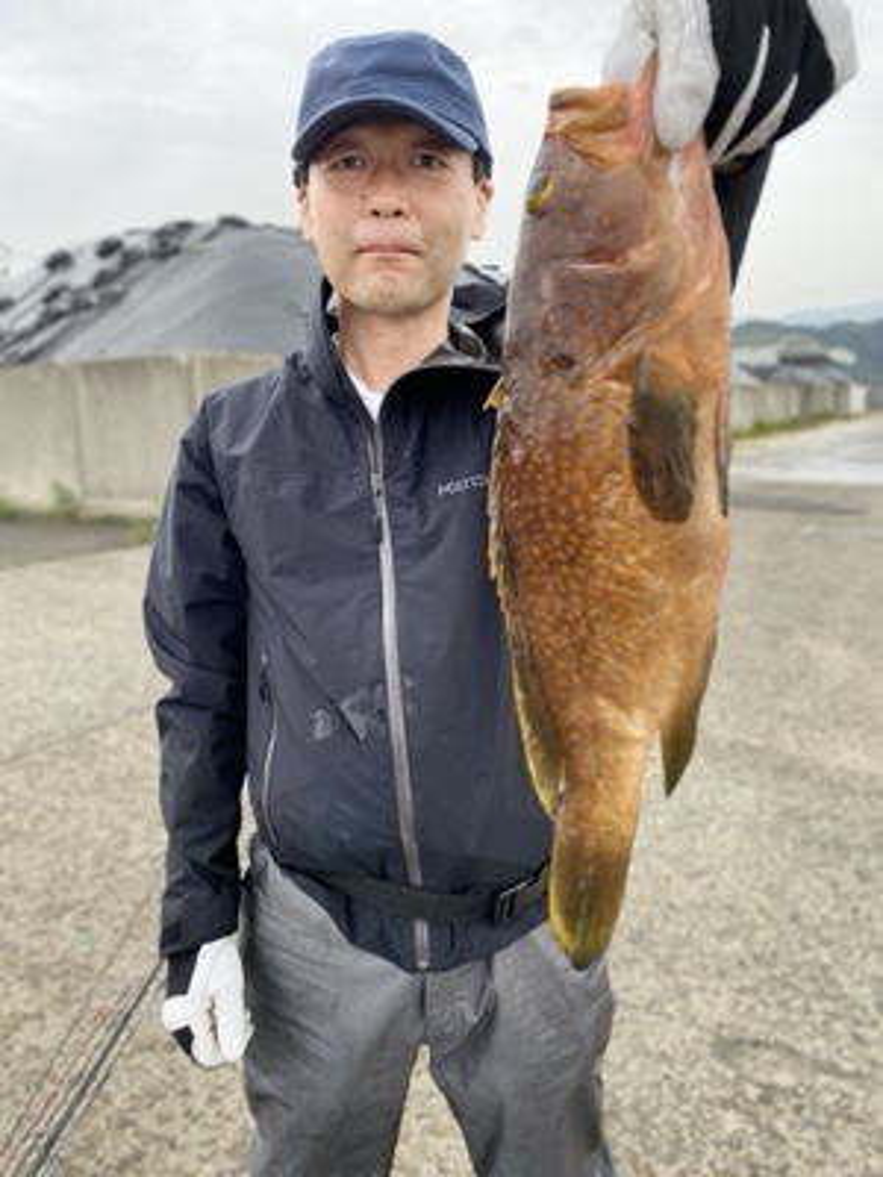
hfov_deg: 53.1
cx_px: 442
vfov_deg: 67.3
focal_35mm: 26
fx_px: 884
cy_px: 588
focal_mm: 4.25
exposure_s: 1/212
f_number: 1.8
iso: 32
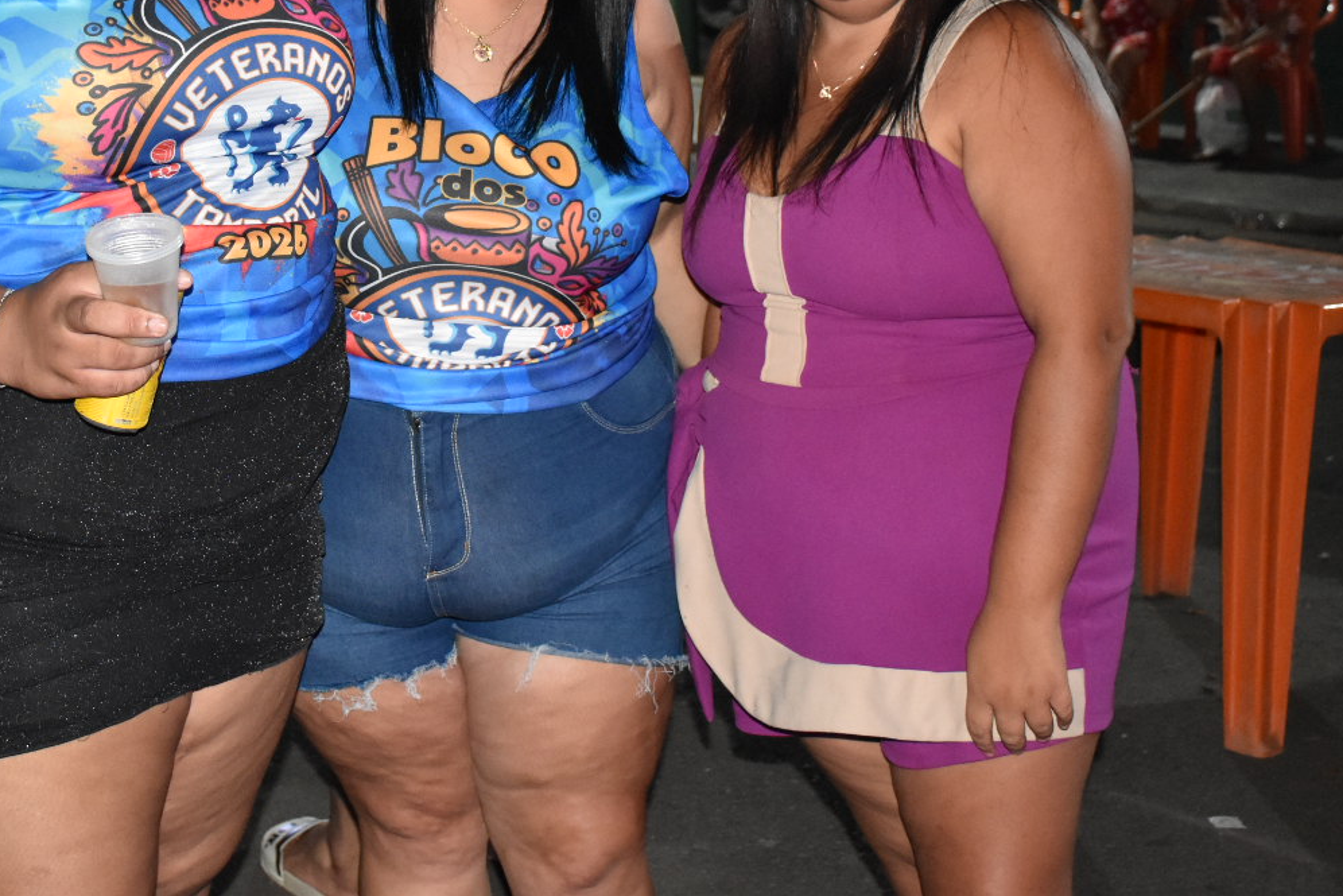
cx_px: 396
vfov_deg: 20.4
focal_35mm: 66
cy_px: 170
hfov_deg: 30.3
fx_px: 2455
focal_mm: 27
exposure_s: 1/100
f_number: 4
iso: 2500
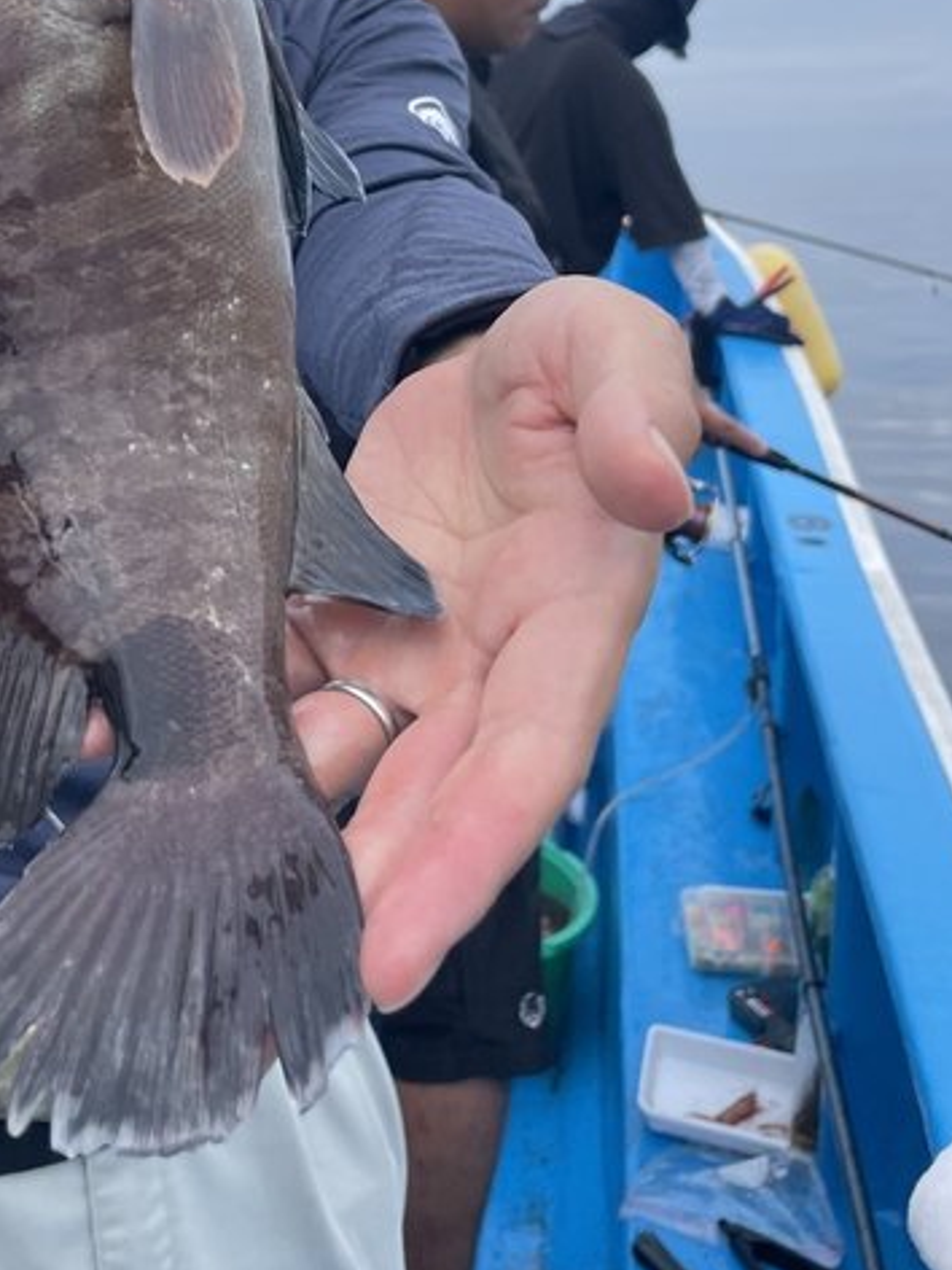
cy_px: 248
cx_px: 253
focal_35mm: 47
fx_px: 1723
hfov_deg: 30.4
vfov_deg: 38.8
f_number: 1.6
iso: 32
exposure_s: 1/1366
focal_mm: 4.2
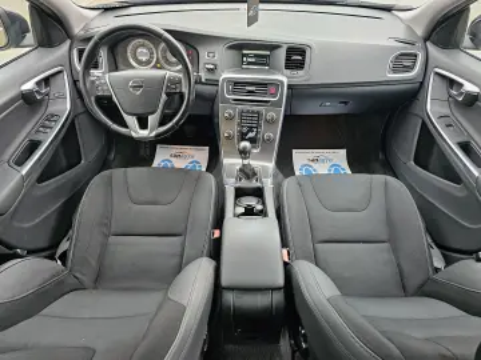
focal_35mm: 23
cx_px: 240
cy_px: 180
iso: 1000
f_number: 1.7
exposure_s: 1/100
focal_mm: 6.3
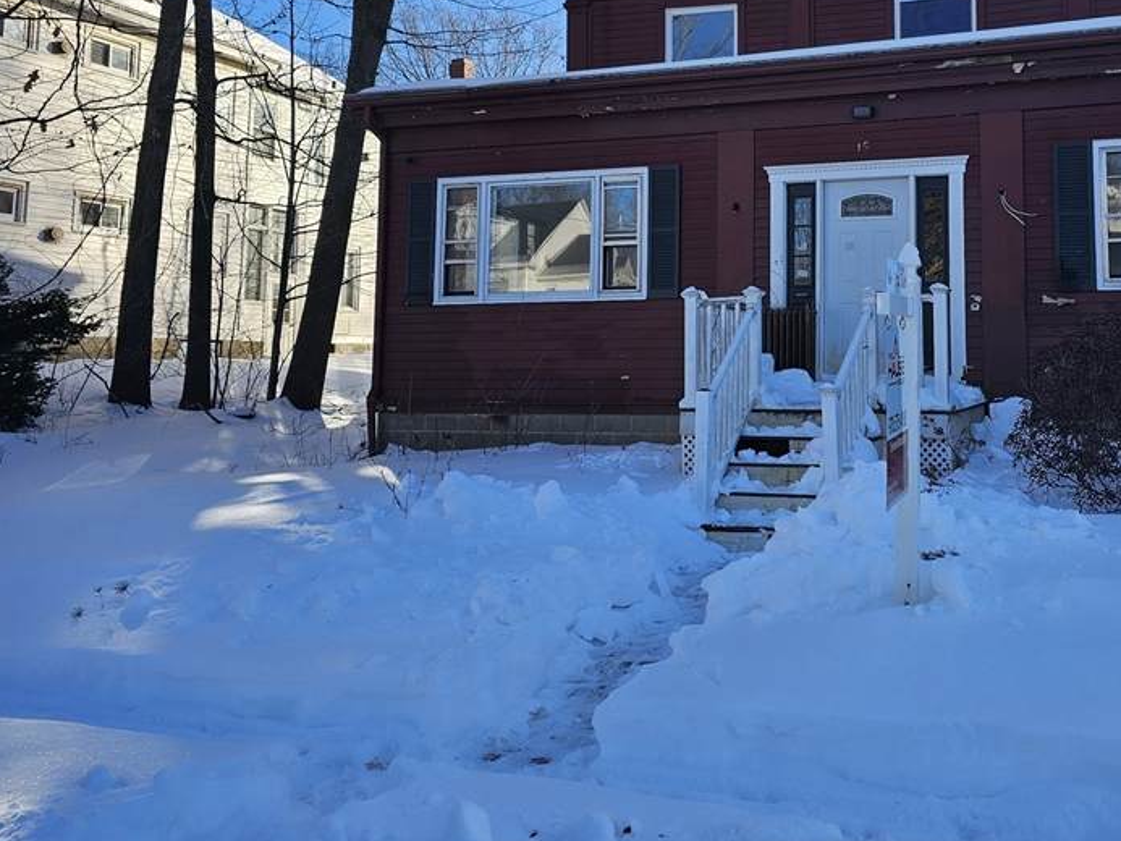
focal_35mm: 34
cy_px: 260
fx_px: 1101
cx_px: 814
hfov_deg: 52.1
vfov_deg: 41.1
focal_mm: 6.3
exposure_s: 1/342
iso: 10
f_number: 1.7
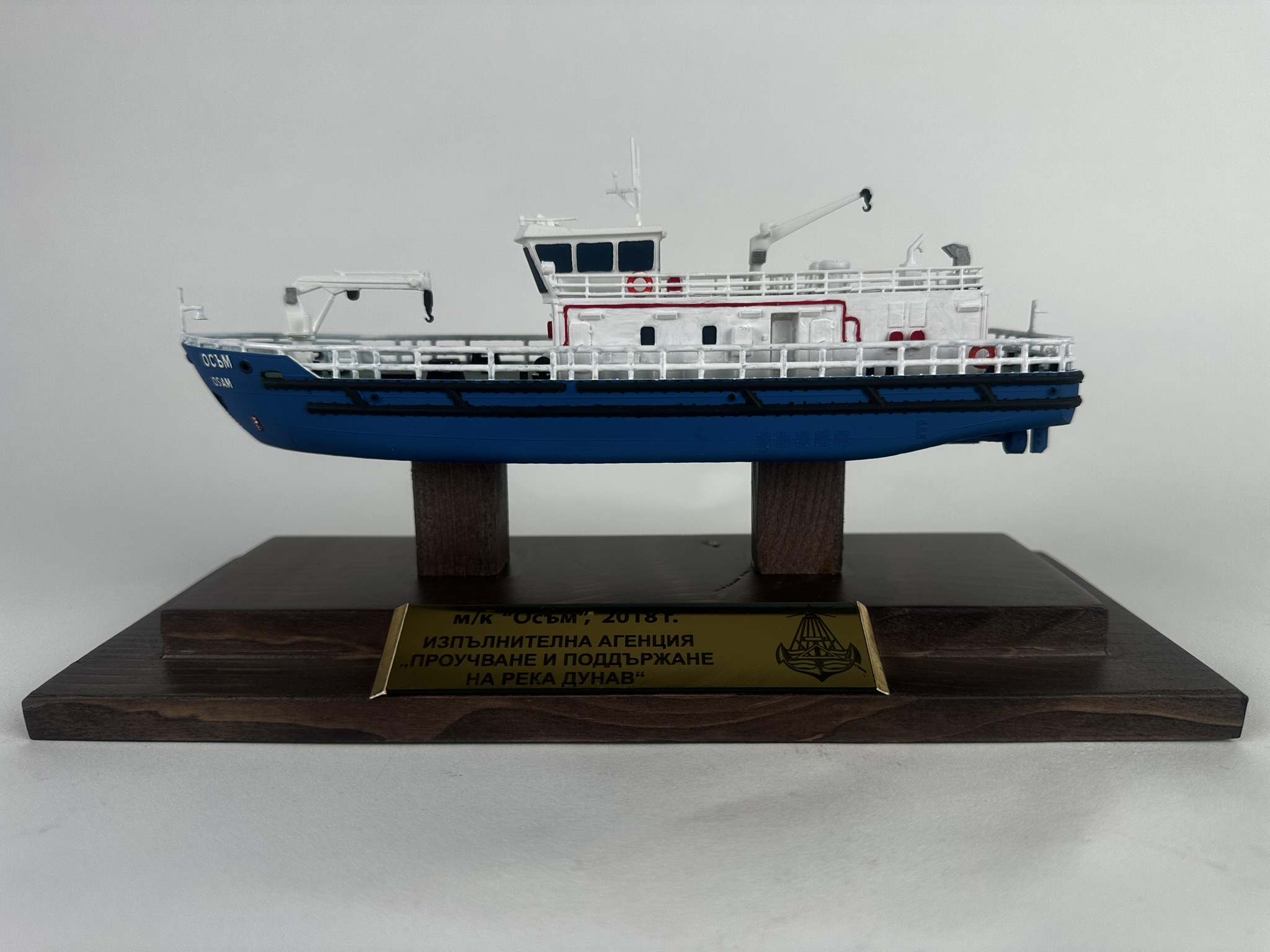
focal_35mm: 24
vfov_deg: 56.8
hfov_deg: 71.6
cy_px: 476
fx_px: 881
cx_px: 635
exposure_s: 1/207
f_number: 1.78
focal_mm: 6.86
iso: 64
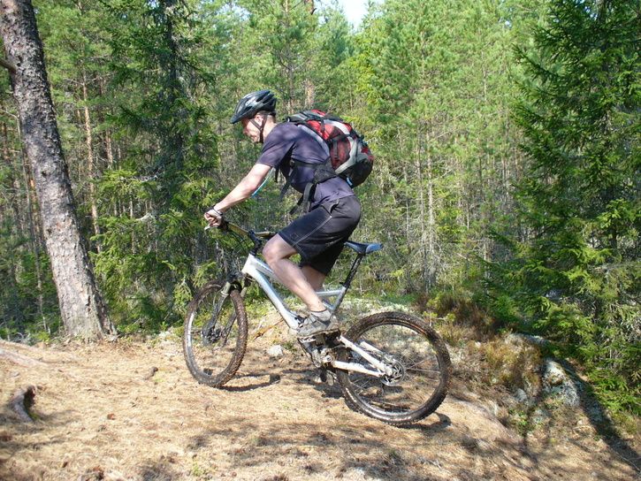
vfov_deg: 38.7
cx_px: 320
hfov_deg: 50.1
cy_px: 240
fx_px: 685
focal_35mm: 37
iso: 64
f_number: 2.8
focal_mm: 6.1
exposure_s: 1/250
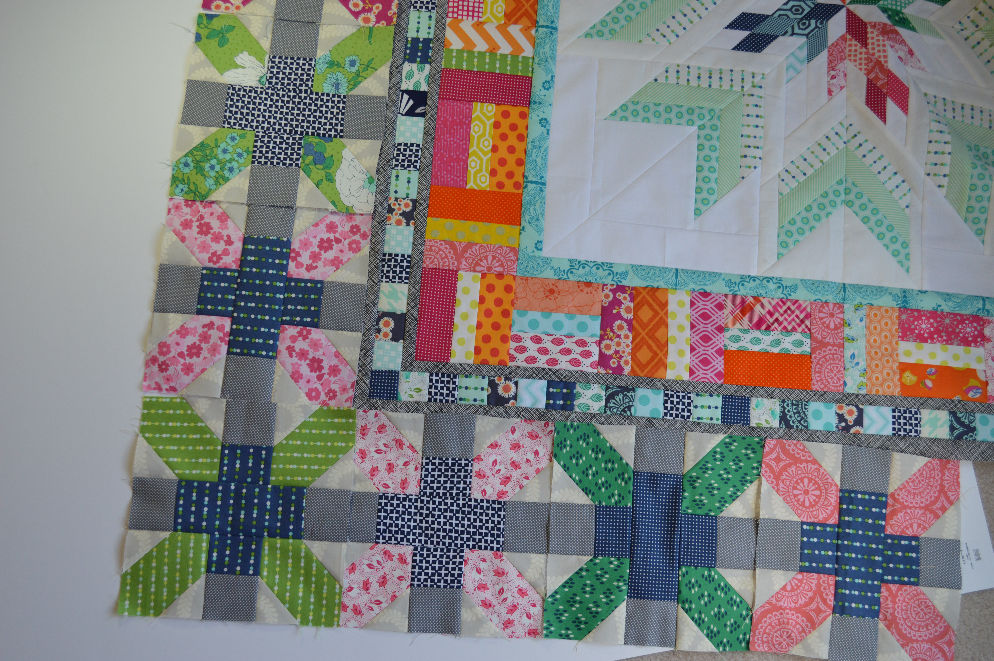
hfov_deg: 49.6
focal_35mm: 39
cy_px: 330
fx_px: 1076
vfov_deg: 34.1
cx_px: 497
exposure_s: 1/100
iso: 400
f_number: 5
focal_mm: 26
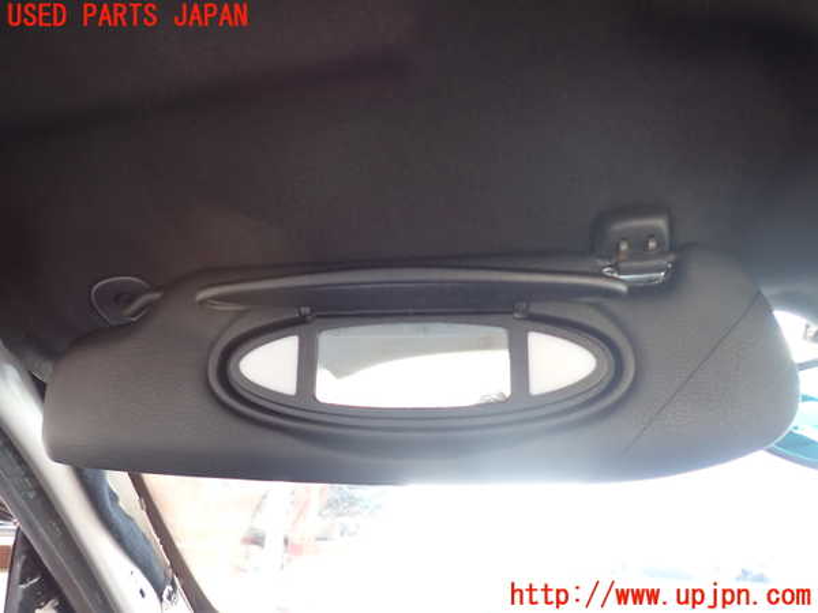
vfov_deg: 54.9
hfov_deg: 69.4
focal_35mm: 25
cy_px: 306
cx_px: 409
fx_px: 591
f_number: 2
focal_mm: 4.5
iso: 200
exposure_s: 1/60
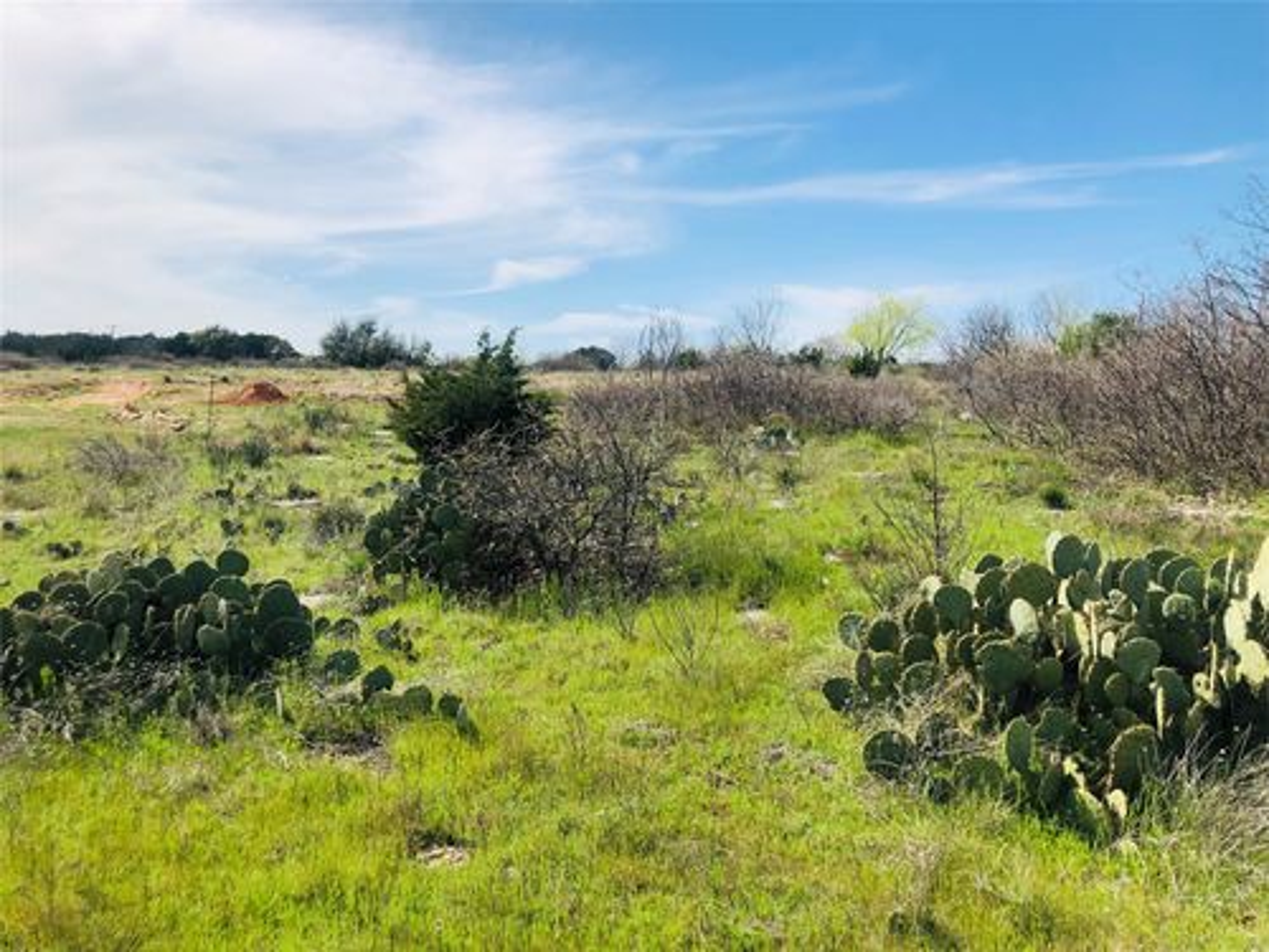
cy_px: 476
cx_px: 634
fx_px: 1026
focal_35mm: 28
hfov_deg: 63.4
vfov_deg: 49.7
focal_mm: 3.99
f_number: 1.8
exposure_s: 1/3003
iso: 20
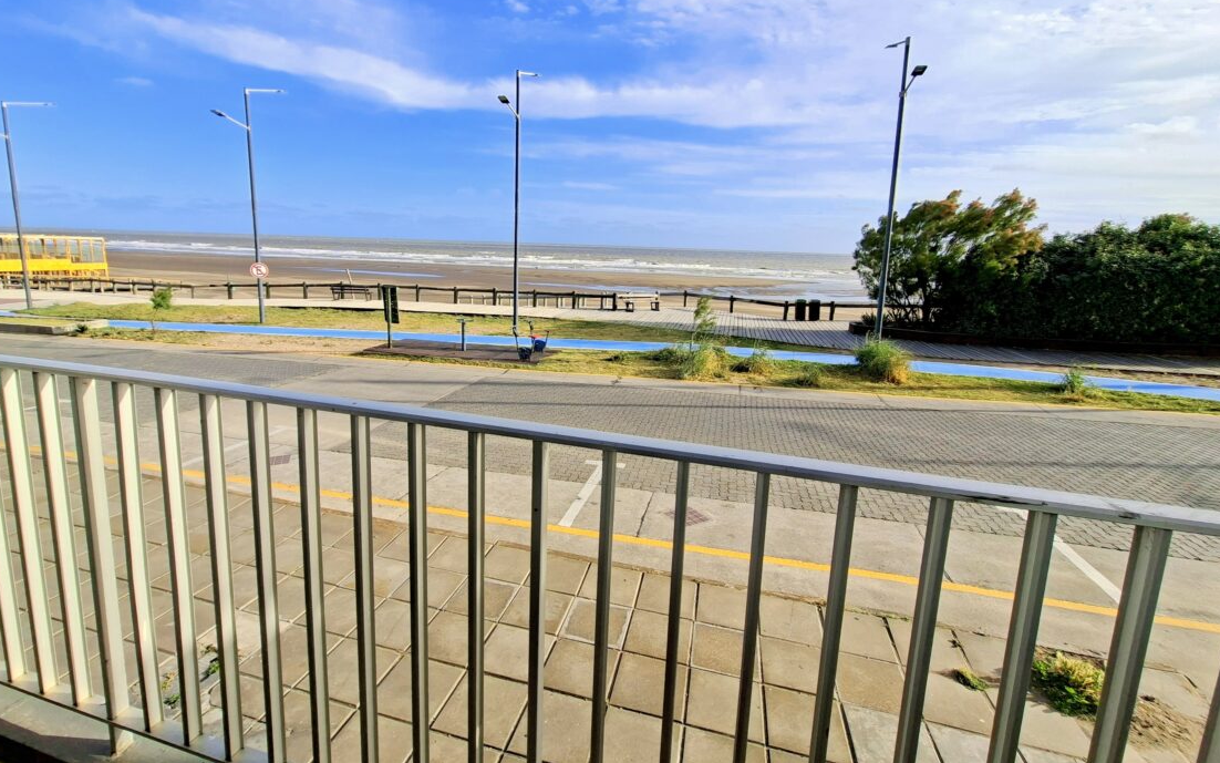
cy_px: 324
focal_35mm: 15
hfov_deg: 101.4
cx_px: 579
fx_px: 499
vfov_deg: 74.4
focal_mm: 1.74
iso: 40
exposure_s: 1/1027
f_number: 2.2
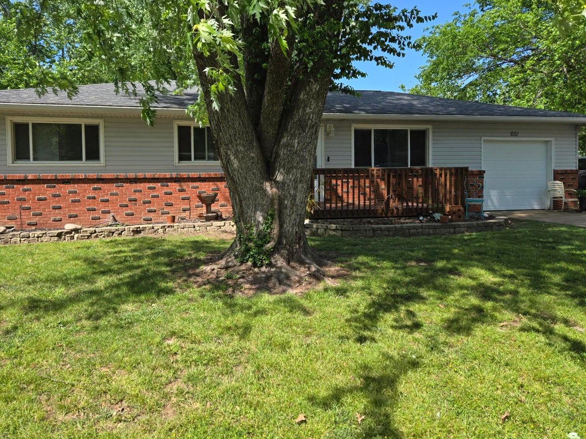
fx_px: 440
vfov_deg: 53.0
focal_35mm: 26
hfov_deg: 67.0
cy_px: 203
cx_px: 255
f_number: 1.8
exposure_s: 1/2921
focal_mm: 5.4
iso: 80
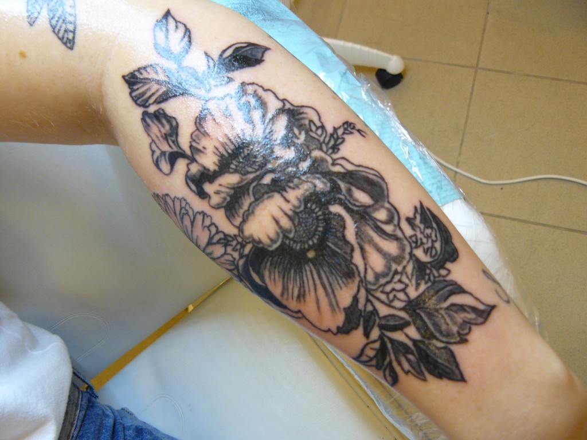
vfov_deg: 39.7
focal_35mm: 36
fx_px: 610
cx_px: 294
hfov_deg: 51.4
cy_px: 220
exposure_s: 1/25
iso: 200
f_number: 2.8
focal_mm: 6
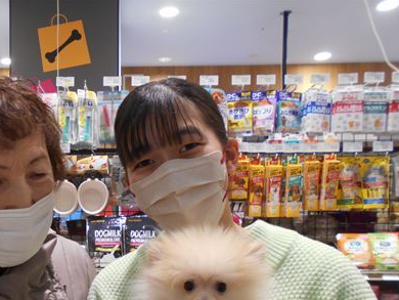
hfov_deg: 45.4
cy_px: 226
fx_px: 461
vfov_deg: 35.2
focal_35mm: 40
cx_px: 106
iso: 220
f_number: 3.2
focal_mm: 4.6
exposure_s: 1/30
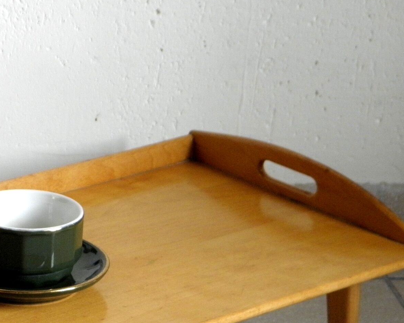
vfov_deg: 10.6
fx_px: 1722
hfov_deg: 13.3
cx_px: 42
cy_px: 320
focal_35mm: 144
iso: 200
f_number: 4.3
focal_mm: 12.2
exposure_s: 1/30
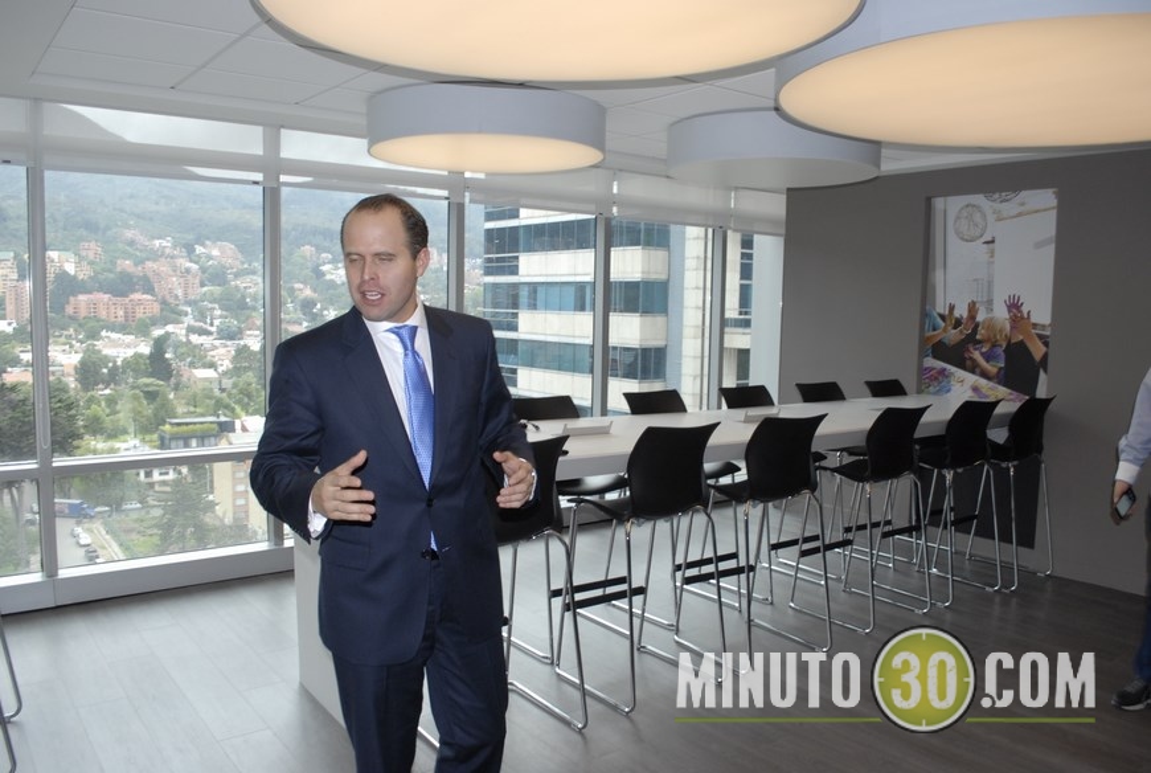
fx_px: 865
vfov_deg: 48.1
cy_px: 386
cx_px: 576
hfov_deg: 67.3
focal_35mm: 27
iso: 400
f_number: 5.6
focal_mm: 18
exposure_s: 1/100
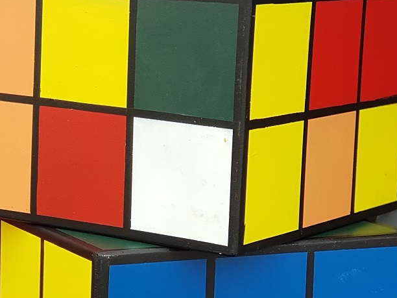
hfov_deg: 14.3
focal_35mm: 136
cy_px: 195
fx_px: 1560
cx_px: 10
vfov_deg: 10.9
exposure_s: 1/100
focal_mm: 6
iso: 50
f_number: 2.4
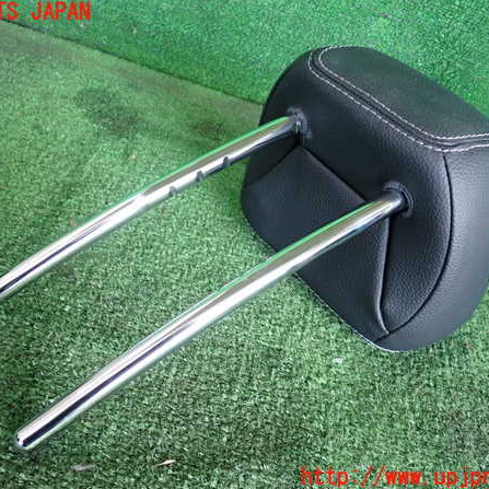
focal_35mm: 38
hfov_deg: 43.8
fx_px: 607
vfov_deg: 43.9
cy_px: 245
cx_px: 220
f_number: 2.4
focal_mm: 5.79
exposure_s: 1/125
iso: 500
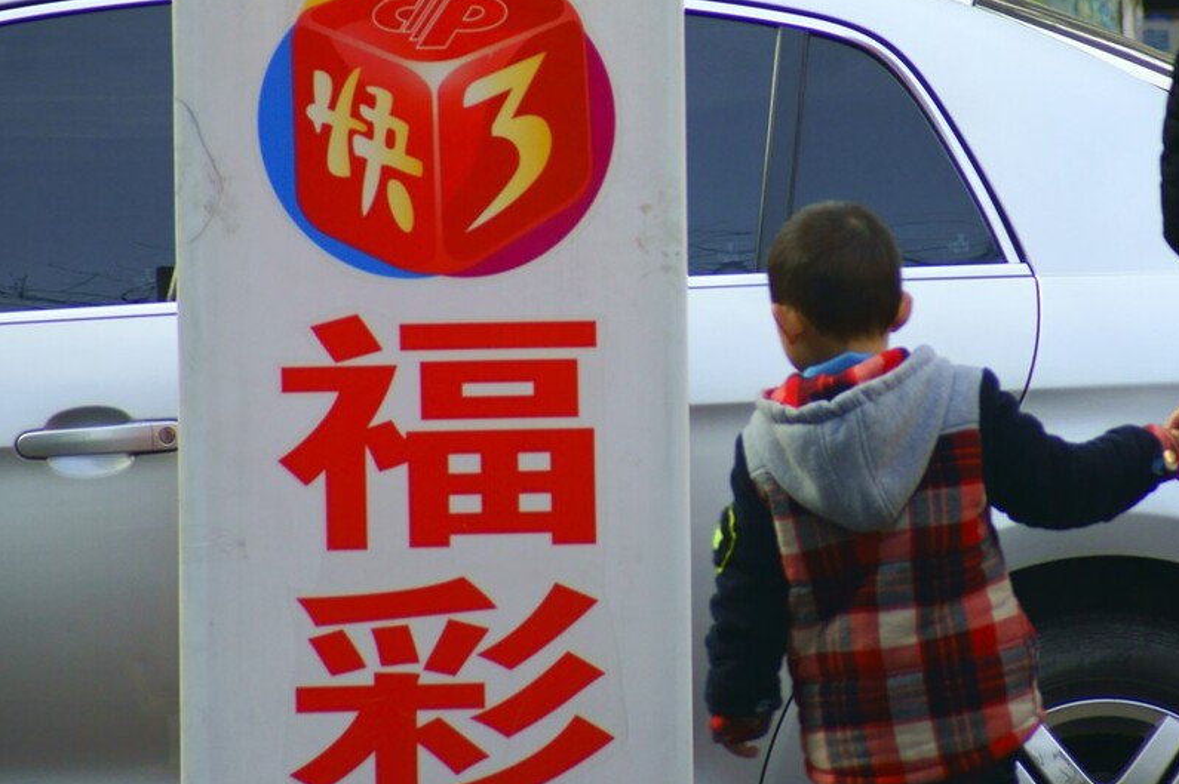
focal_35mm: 566
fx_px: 18524
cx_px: 841
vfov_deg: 2.4
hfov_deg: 3.6
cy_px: 322
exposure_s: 1/250
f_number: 5.6
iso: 200
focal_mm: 250
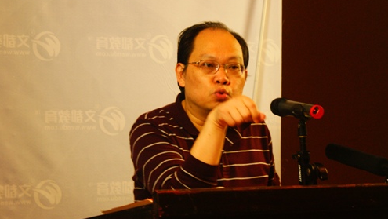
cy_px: 119
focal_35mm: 111
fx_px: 1143
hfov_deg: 19.3
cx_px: 193
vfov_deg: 10.9
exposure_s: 1/10
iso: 800
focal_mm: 70
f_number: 5.6
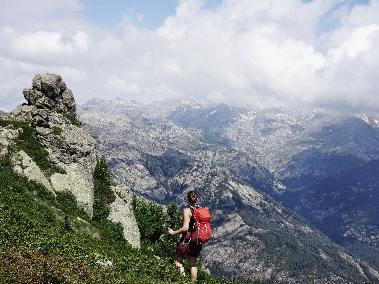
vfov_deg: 36.0
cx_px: 190
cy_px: 142
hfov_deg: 46.8
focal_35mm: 40
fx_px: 438
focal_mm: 6.8
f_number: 4
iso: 80
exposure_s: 1/1000
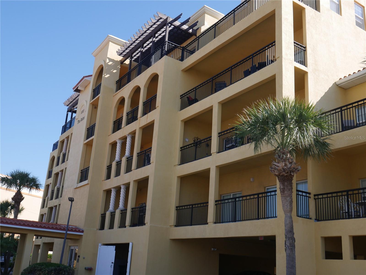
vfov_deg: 37.7
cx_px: 183
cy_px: 138
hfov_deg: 49.0
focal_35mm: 38
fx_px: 402
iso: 200
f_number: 7.1
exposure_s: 1/320
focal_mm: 19
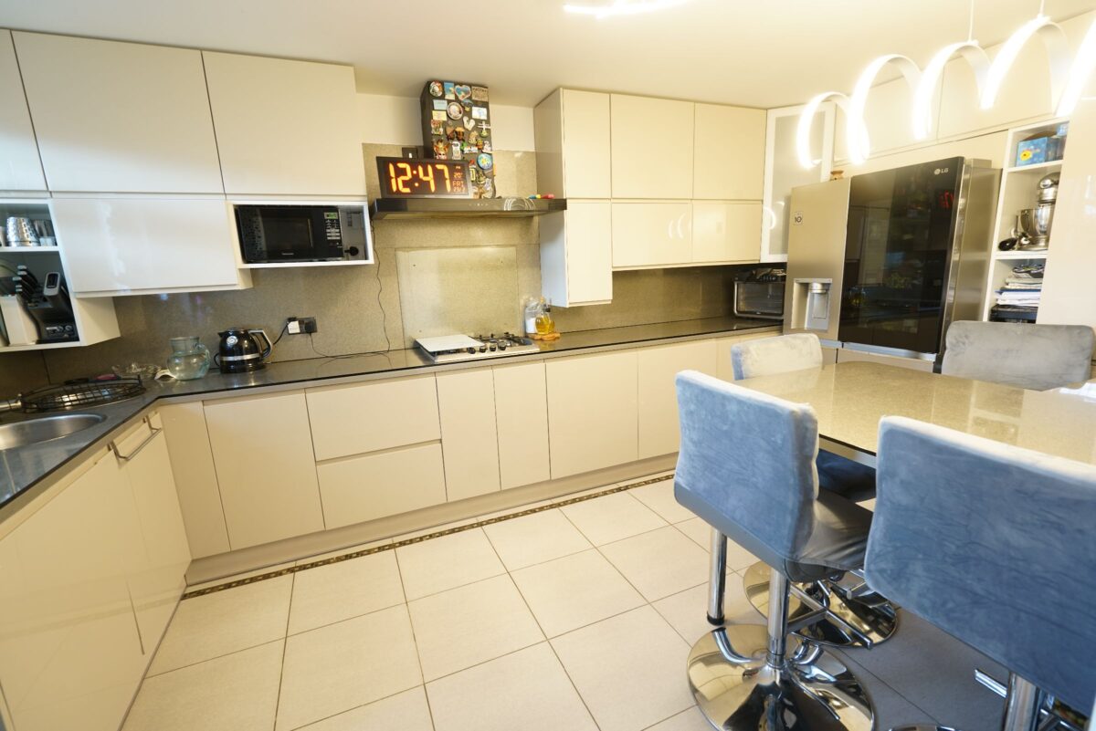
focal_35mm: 16
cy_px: 366
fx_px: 487
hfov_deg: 96.7
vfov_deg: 73.8
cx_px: 548
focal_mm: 16
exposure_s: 1/6
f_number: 5
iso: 400
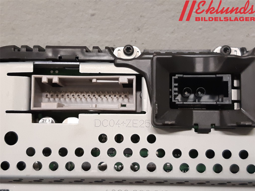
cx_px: 128
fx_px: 192
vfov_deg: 53.1
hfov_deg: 67.3
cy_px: 96
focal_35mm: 26
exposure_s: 1/60
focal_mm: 3.93
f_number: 1.7
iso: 200
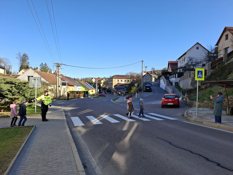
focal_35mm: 23
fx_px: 155
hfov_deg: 73.9
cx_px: 116
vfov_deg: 58.9
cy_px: 88
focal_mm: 5.54
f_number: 1.8
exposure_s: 1/1026
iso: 50
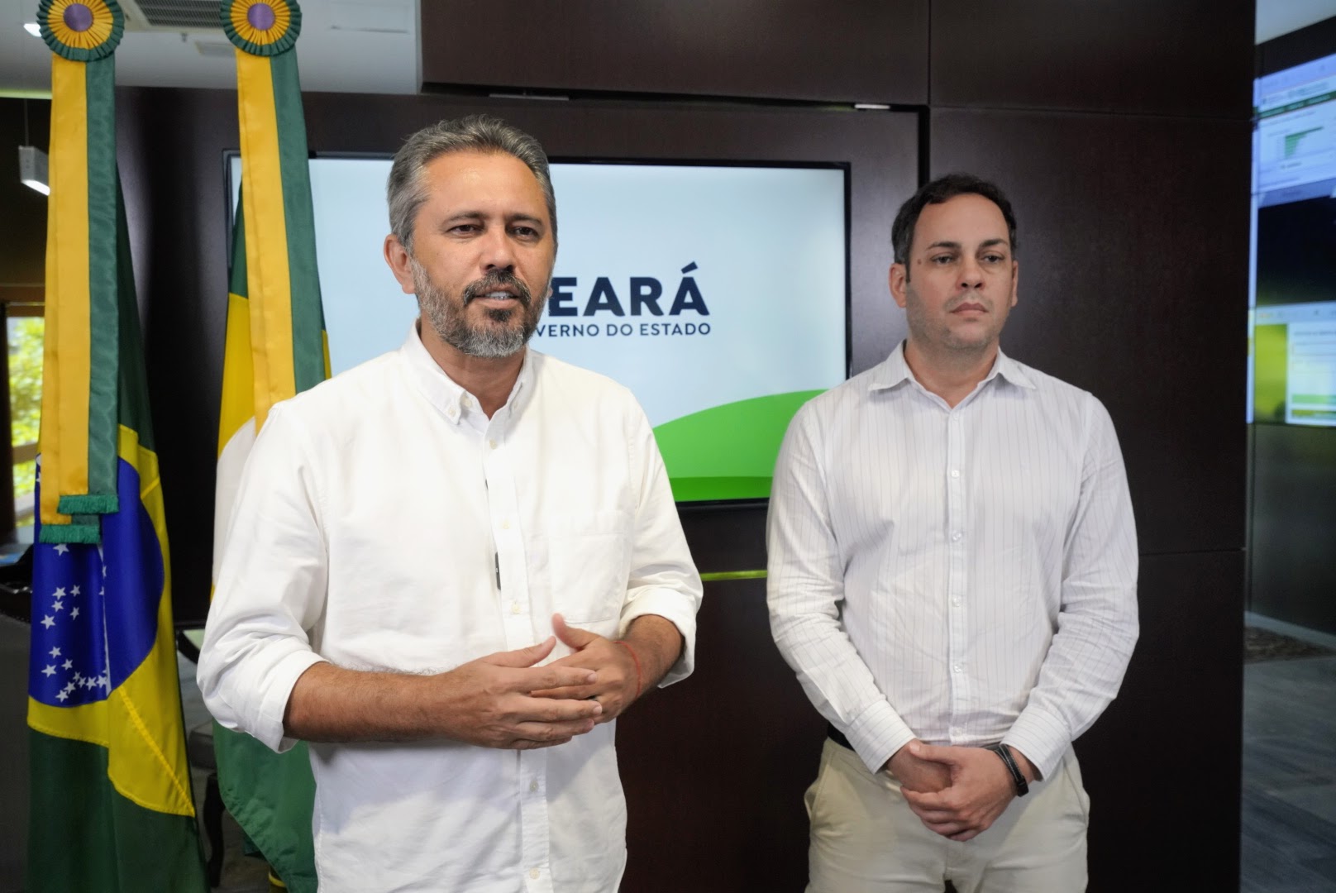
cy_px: 446
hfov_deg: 58.7
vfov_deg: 41.2
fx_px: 1188
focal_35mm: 32
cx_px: 668
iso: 2500
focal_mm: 32
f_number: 6.7
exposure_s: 1/200
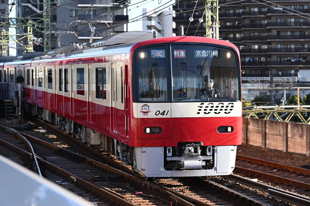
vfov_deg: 16.1
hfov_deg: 23.9
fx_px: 732
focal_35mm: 85
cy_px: 103
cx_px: 155
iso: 500
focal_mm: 85
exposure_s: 1/500
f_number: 6.3
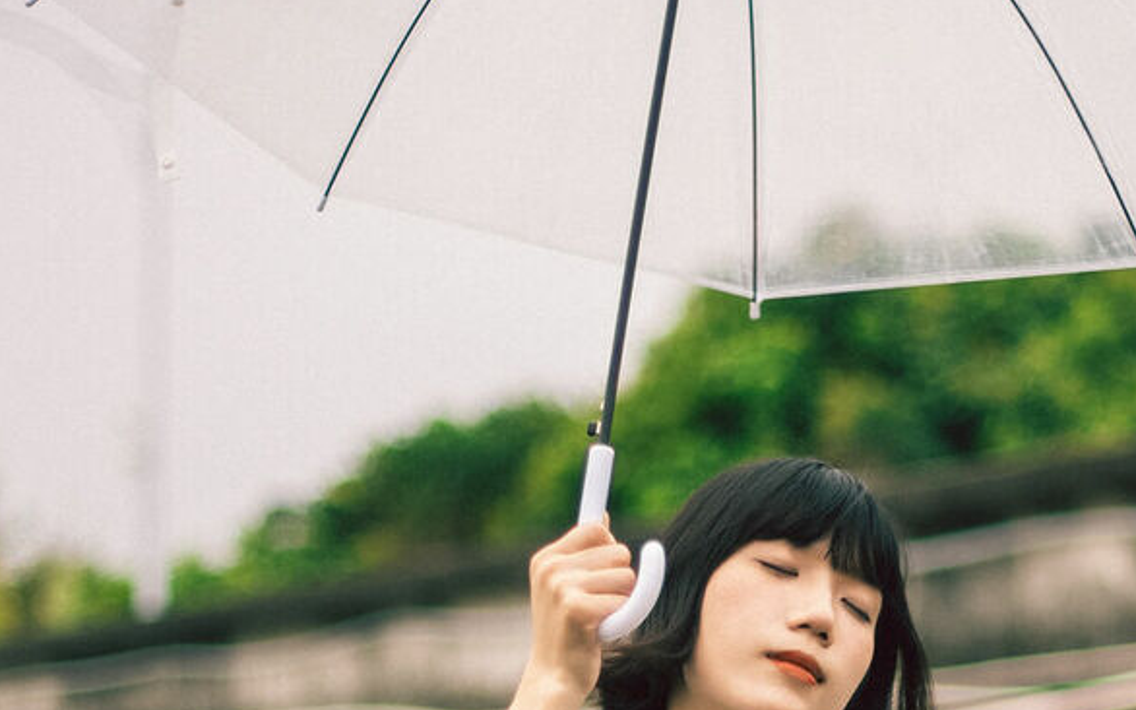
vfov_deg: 9.4
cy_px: 867
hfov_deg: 15.2
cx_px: 764
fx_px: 4241
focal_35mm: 137
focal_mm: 50
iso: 50
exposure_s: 1/1600
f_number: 1.4
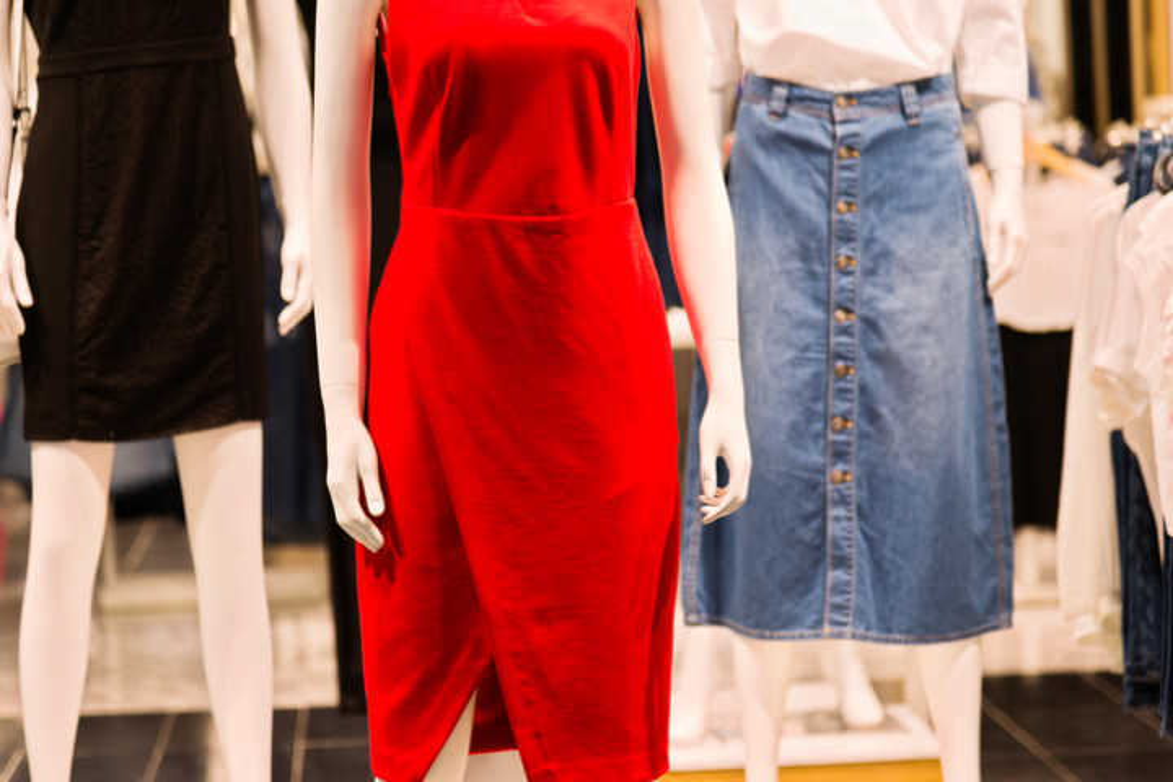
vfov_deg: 11.4
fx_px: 3910
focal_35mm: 120
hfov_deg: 17.1
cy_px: 391
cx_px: 586
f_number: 4
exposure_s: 1/200
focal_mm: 120
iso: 800
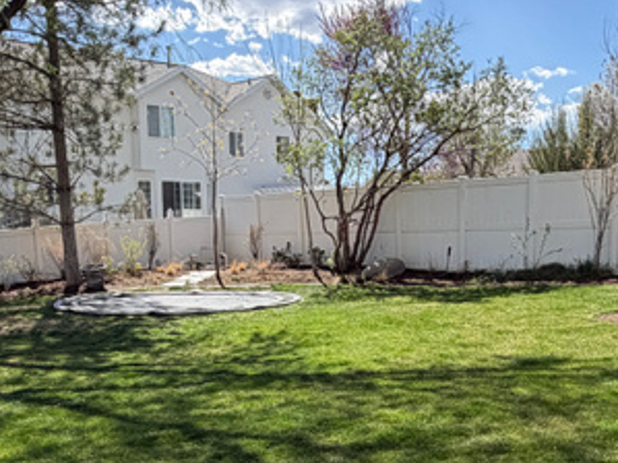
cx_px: 341
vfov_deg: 29.2
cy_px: 401
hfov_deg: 39.6
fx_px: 857
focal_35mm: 48
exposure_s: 1/770
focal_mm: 2.22
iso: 40
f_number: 2.2
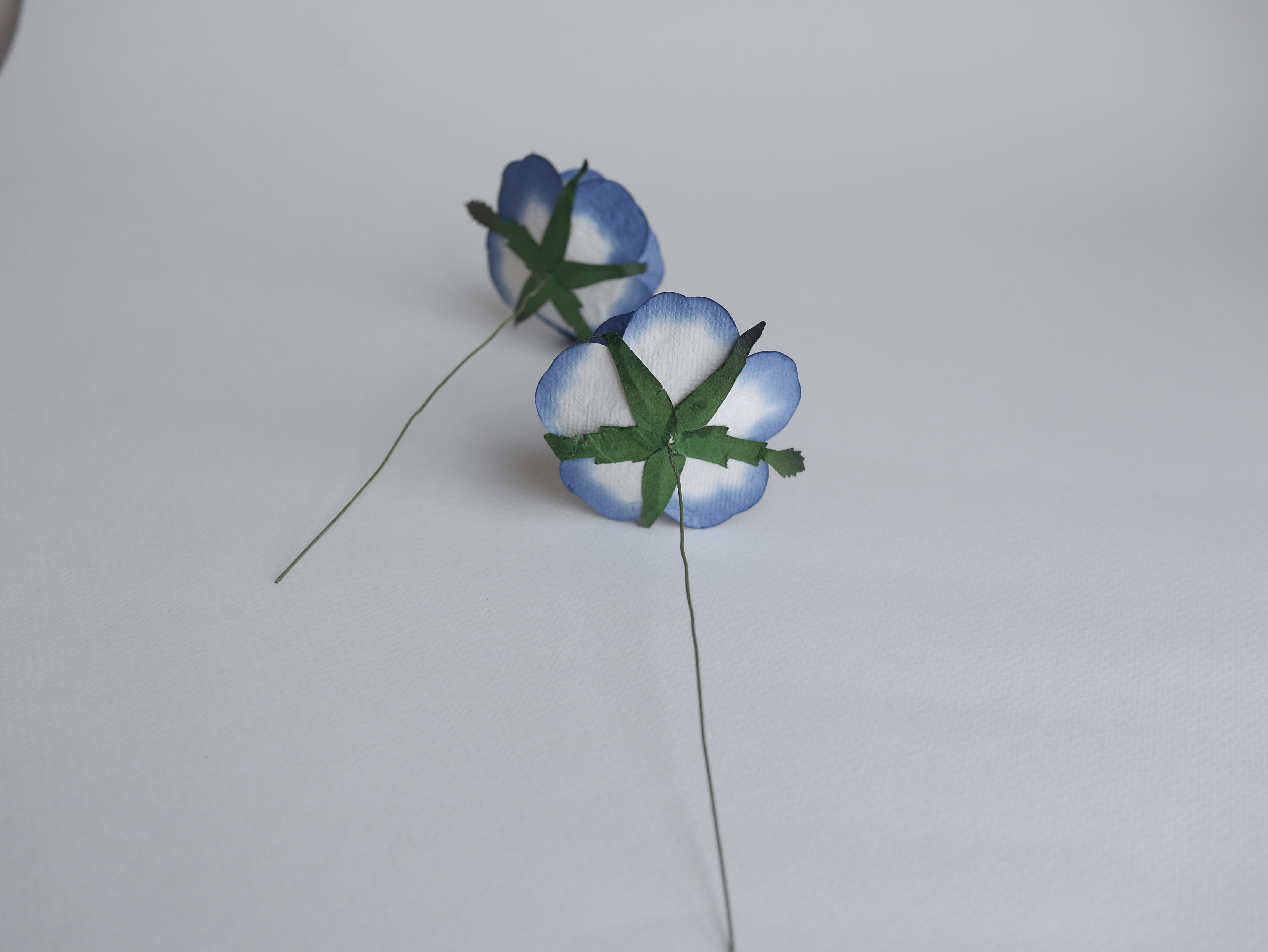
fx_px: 1466
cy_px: 476
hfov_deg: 46.8
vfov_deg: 36.0
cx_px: 634
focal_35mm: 40
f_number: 3.2
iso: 200
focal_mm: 20
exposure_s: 1/320
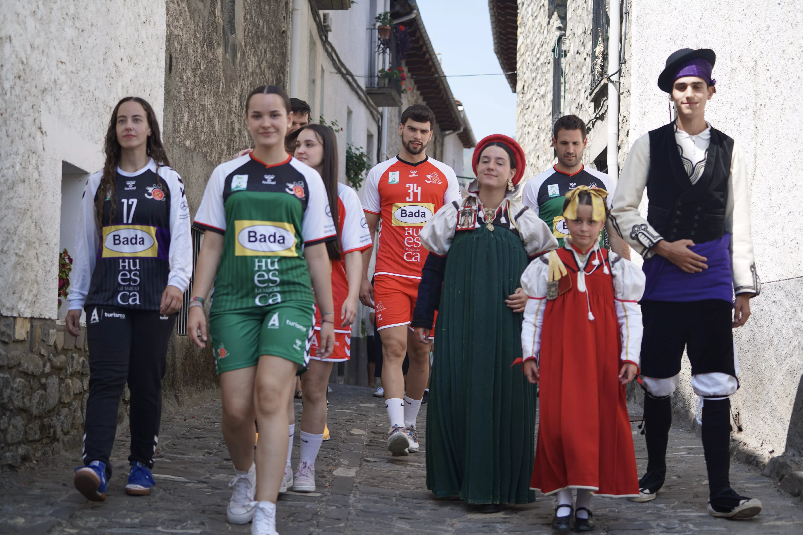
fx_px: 1561
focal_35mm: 70
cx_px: 402
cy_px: 268
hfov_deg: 28.8
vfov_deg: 19.5
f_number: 4
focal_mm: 70
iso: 100
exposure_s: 1/250
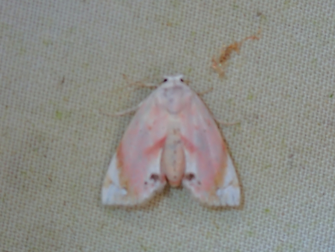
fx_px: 968
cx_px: 168
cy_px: 126
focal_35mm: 100
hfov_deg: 19.6
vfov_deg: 14.8
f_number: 6.3
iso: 100
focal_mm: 18
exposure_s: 1/1000
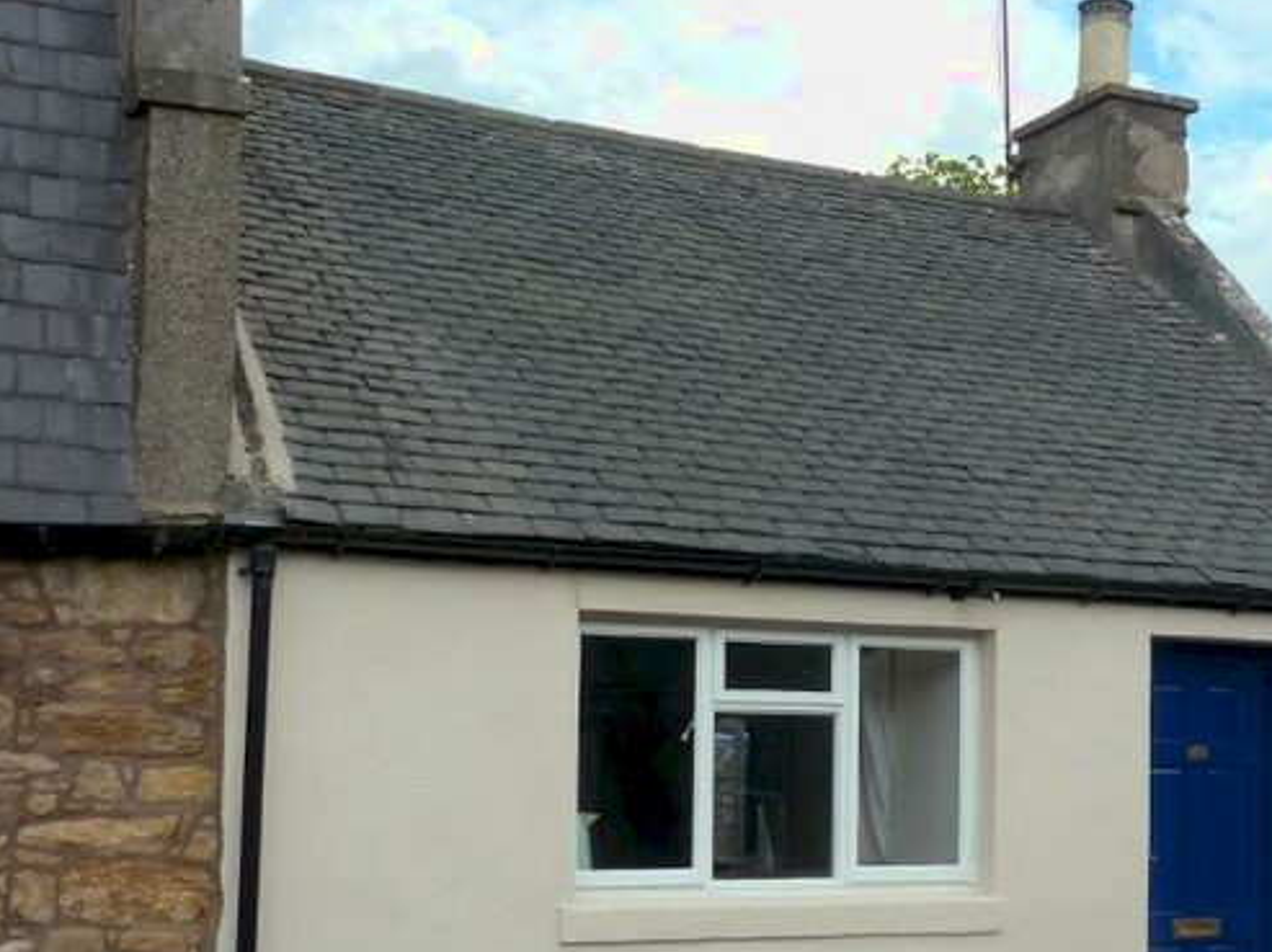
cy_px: 667
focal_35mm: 54
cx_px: 839
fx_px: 1983
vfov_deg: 26.8
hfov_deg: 35.3
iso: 100
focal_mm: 6.8
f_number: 3.8
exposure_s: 1/320
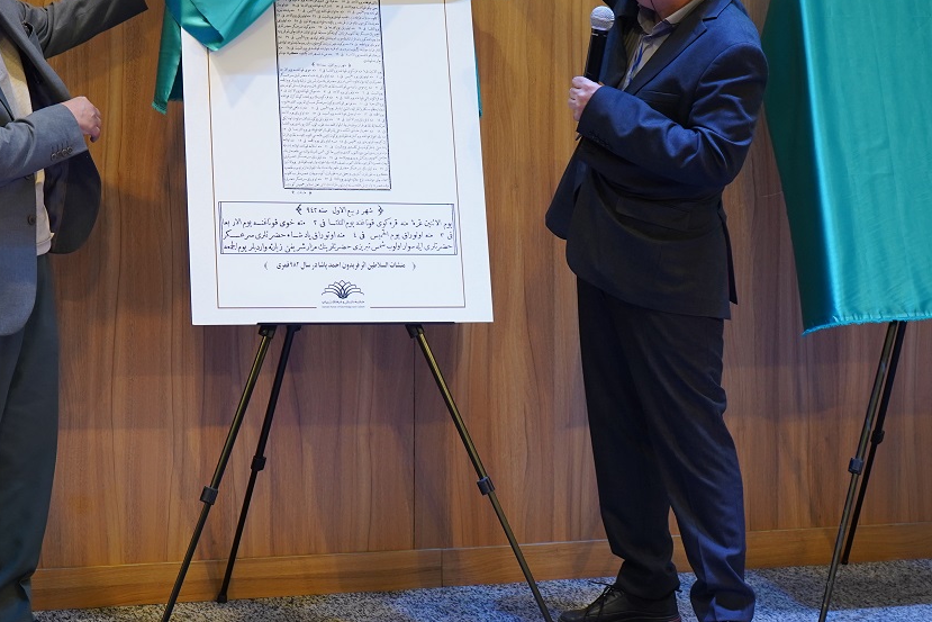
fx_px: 1968
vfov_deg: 17.9
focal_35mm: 76
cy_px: 206
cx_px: 300
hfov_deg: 26.5
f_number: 4.5
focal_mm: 42
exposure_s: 1/160
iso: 1250
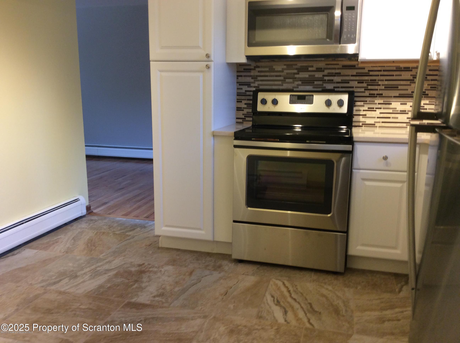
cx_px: 230
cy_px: 172
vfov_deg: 44.1
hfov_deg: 56.9
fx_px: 425
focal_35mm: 32
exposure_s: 1/24
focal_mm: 3.3
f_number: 2.4
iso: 50
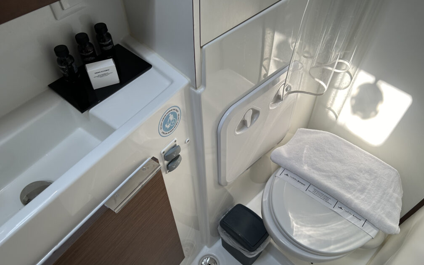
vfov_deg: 44.4
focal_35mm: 28
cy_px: 150
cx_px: 212
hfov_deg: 66.5
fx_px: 324
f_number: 1.5
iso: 40
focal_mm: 5.7
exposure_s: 1/121
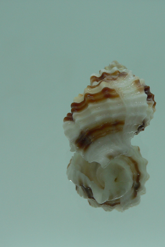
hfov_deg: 27.3
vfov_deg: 40.4
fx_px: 337
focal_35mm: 49
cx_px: 116
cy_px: 123
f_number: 2.8
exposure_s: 1/80
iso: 80
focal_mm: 4.6
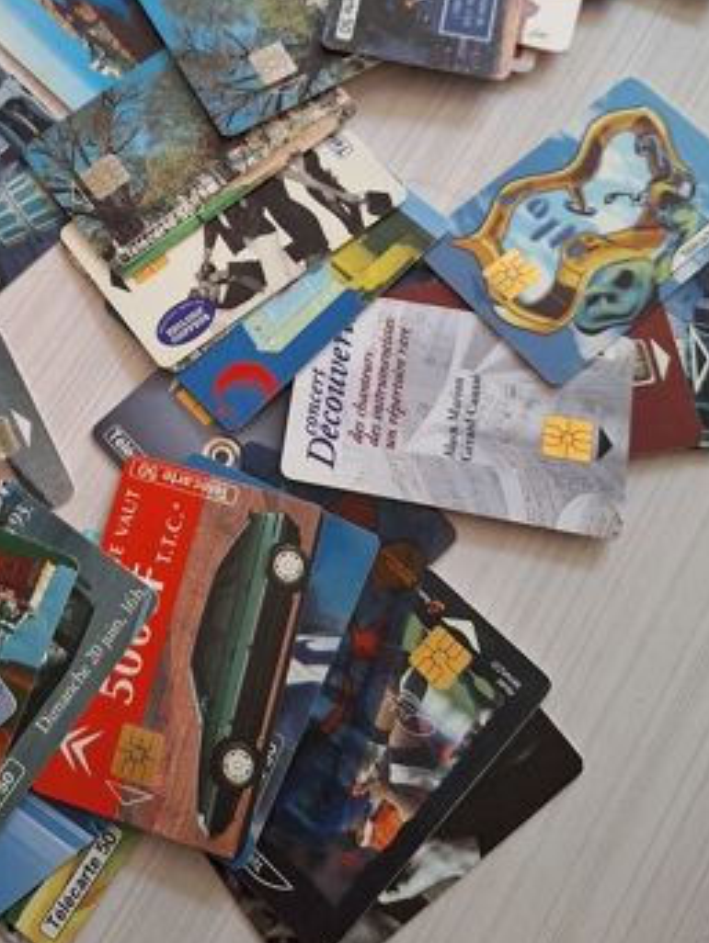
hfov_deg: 32.5
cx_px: 121
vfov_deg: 42.6
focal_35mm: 43
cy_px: 248
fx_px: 1173
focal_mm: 5.54
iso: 250
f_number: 1.8
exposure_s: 1/25
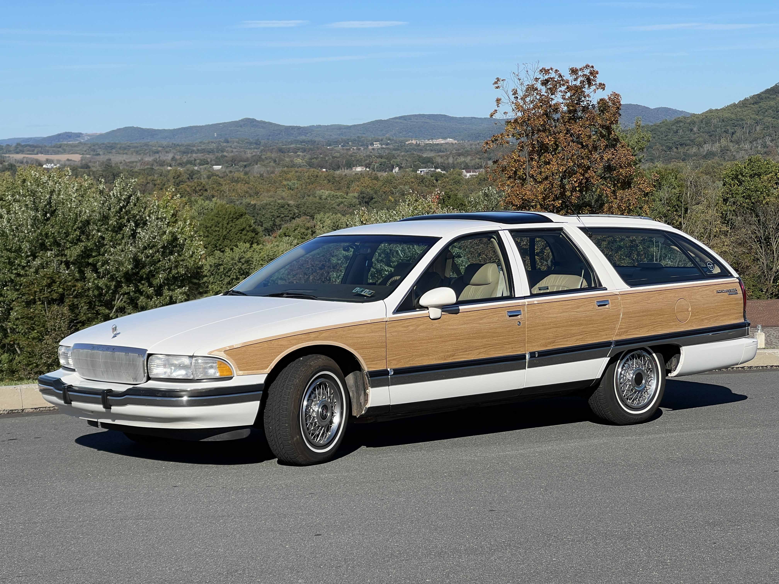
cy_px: 292
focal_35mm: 77
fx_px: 1733
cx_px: 390
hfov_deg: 25.3
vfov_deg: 19.1
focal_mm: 9
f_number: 2.8
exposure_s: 1/995
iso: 32
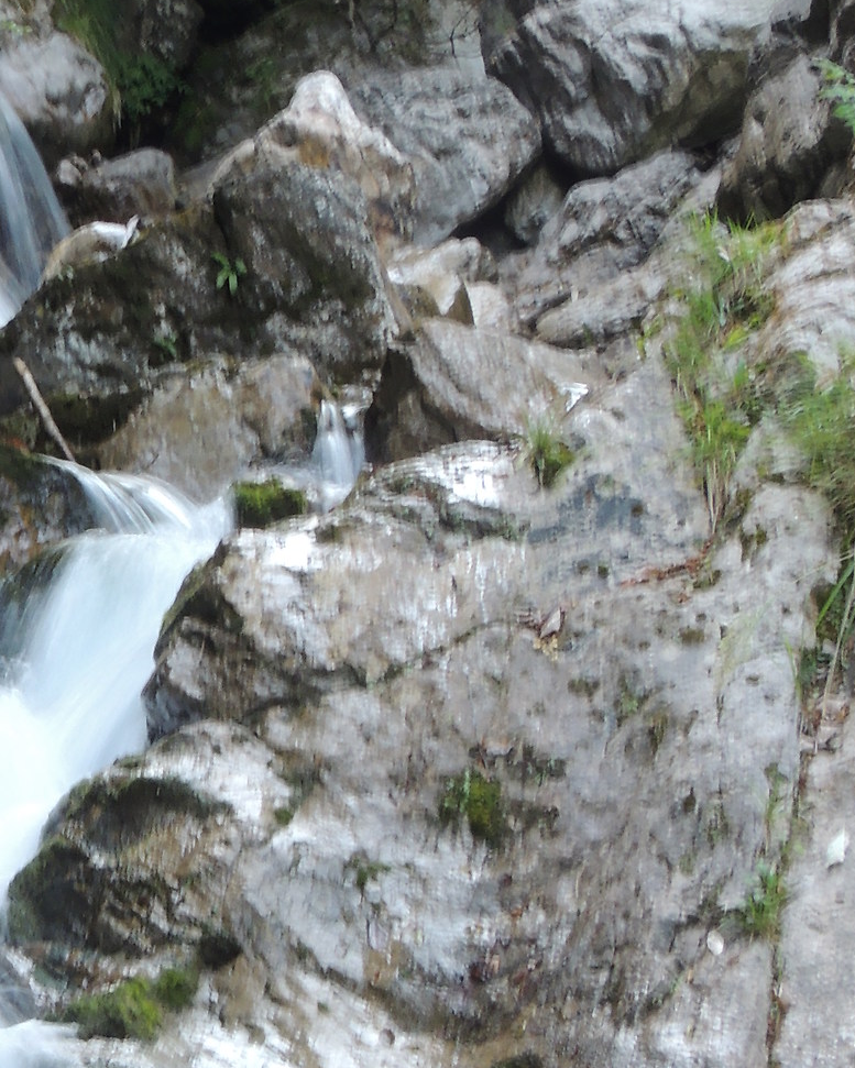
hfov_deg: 8.5
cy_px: 690
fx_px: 5724
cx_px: -92
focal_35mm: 181
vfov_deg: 10.7
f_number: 7.8
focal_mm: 13.3
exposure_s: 1/4
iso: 100
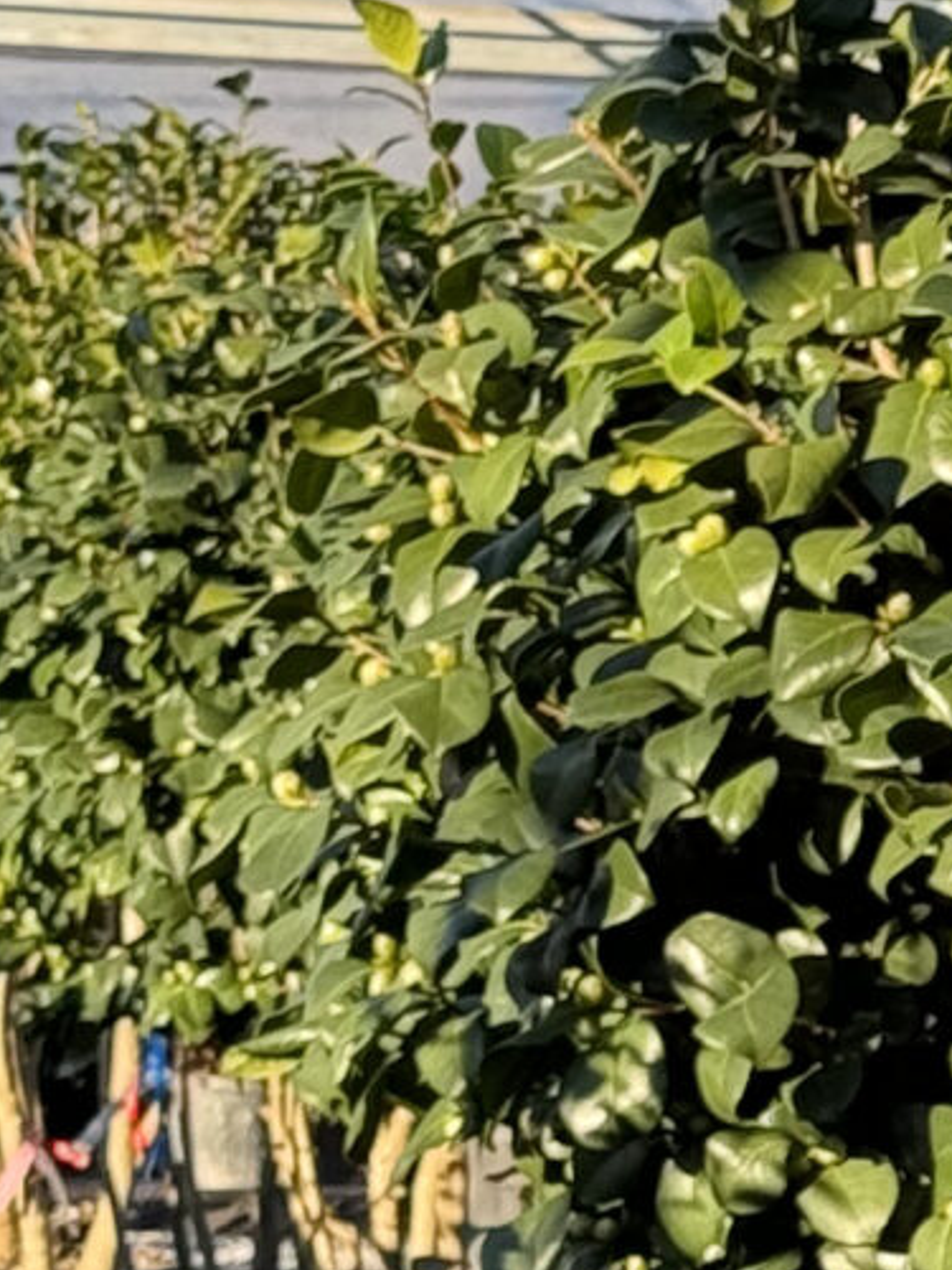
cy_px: 1204
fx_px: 9021
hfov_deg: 5.9
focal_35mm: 246
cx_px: 2087
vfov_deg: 8.0
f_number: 1.78
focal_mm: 6.76
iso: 64
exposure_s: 1/263
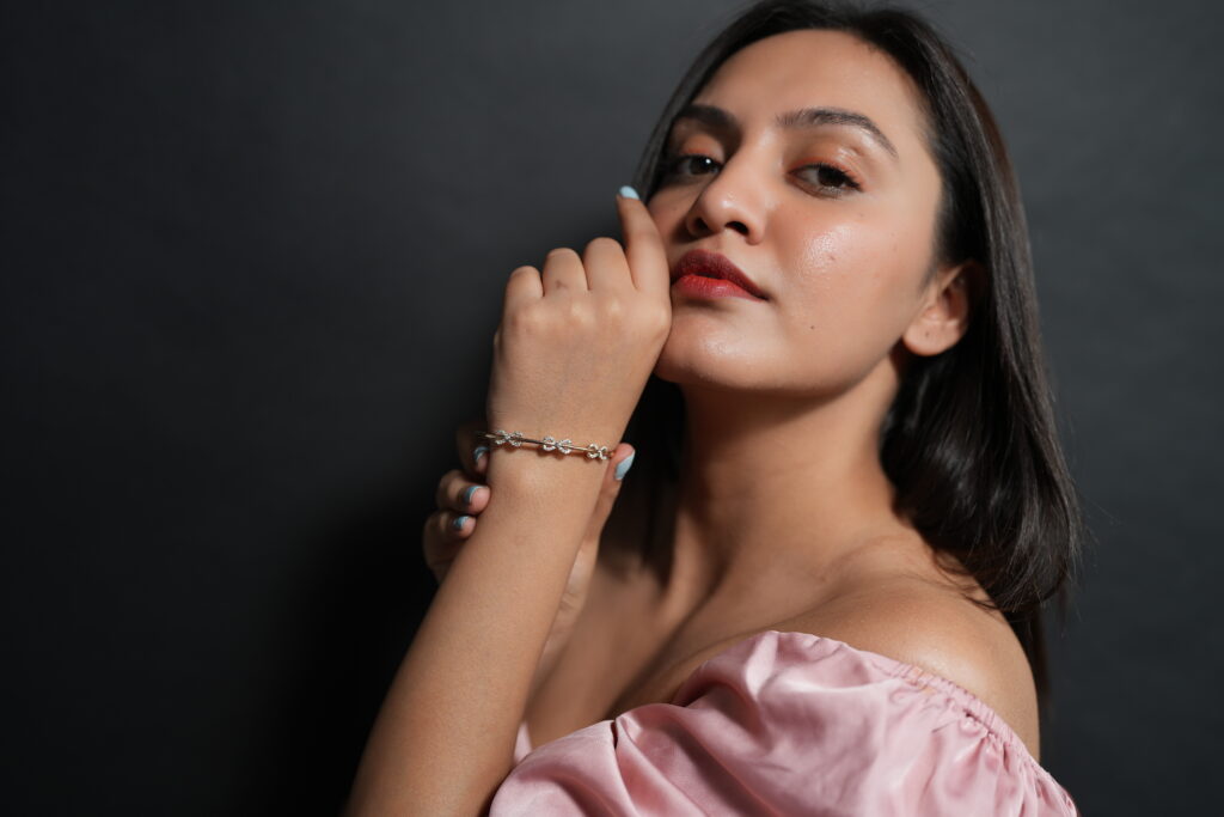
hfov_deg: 54.4
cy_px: 408
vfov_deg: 37.9
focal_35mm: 35
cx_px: 612
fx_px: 1190
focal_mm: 35
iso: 100
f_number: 2.2
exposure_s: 1/50
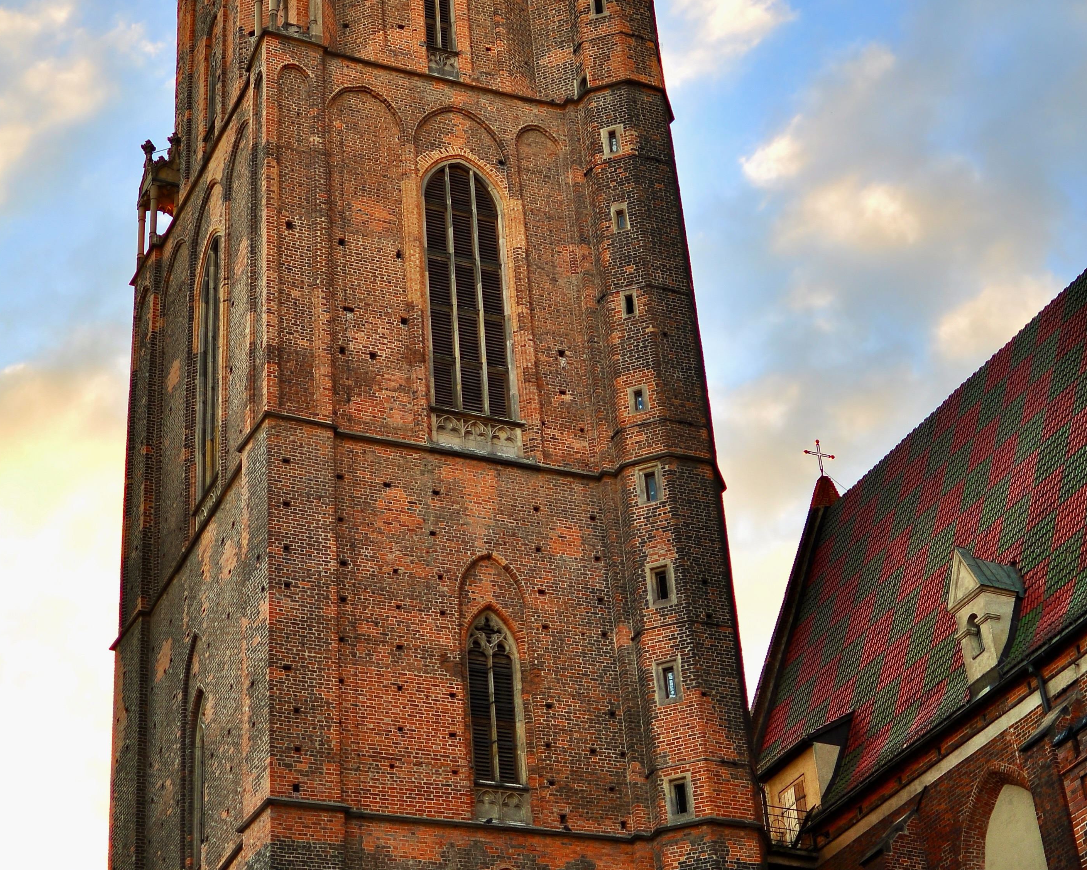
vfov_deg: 20.3
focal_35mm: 75
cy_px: 205
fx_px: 2404
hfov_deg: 25.5
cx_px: 544
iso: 100
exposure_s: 1/500
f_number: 1.8
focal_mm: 35
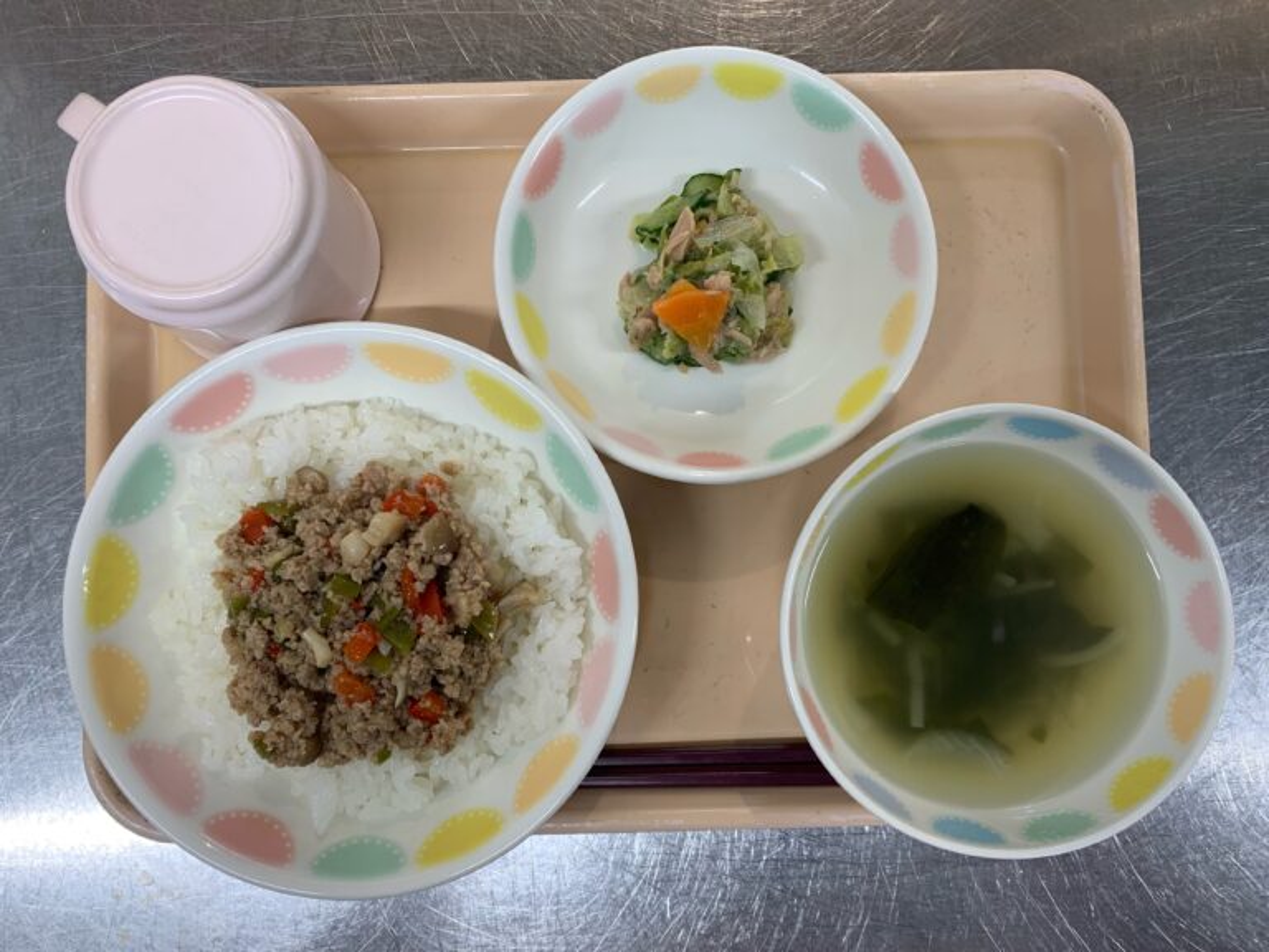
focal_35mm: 26
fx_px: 953
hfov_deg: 67.3
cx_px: 634
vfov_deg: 53.1
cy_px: 476
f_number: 1.8
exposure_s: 1/60
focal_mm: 4.25
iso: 50
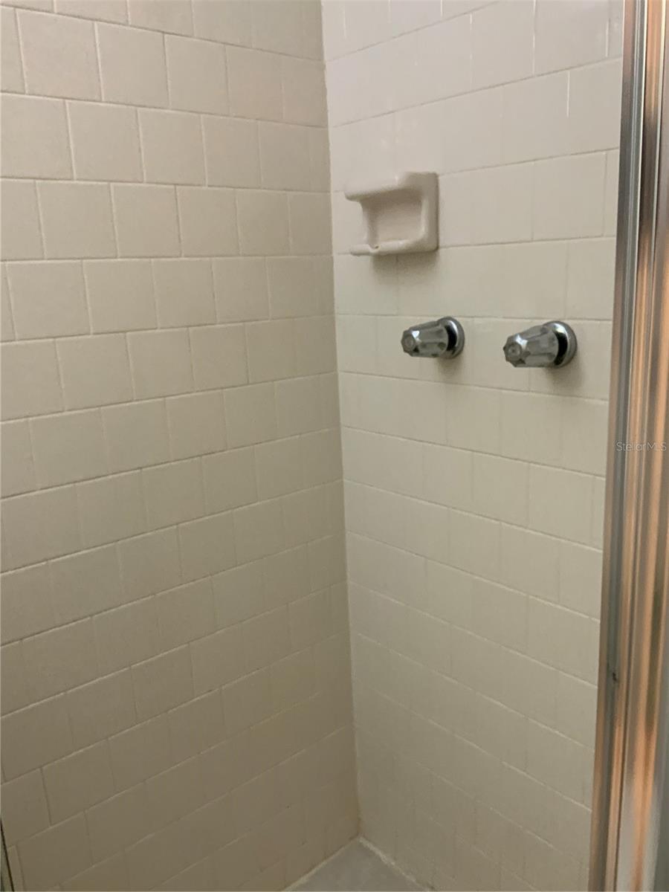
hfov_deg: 48.2
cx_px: 334
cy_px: 446
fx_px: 747
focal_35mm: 29
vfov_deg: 61.7
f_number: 1.8
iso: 200
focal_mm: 3
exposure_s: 1/60
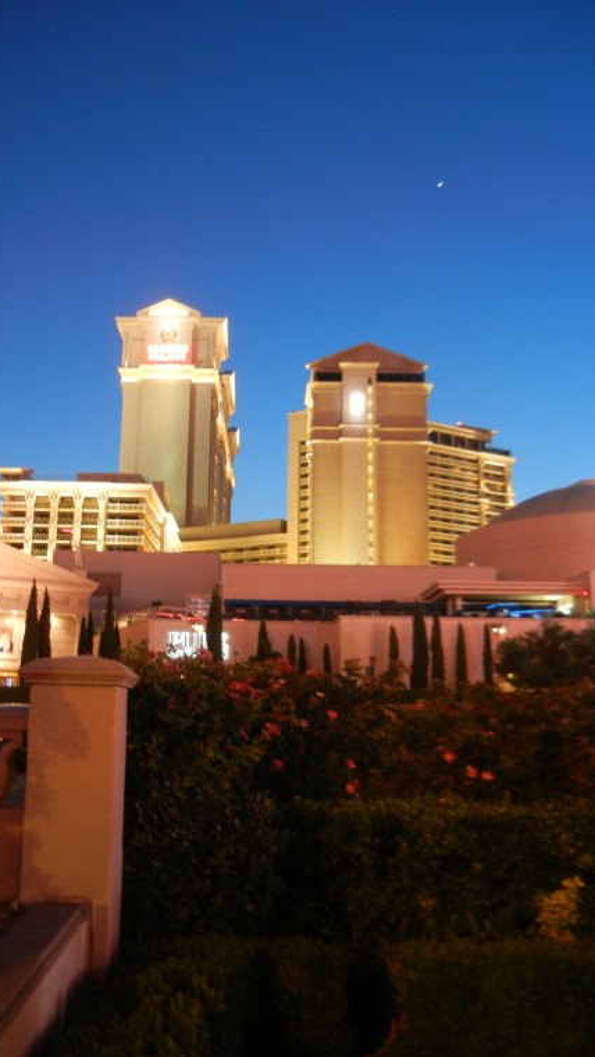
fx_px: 926
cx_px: 236
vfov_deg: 59.5
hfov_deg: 35.5
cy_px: 532
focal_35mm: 33
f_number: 3.5
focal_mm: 5.4
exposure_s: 1/1.7
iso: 200
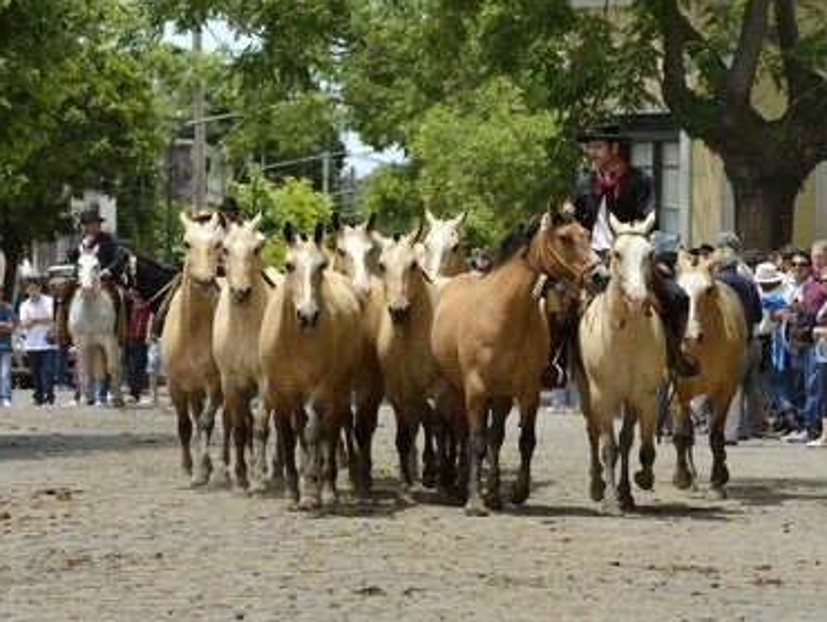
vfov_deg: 6.8
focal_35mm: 218
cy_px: 311
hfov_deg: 9.1
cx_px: 373
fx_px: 5212
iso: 400
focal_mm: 200
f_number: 13
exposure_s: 1/400
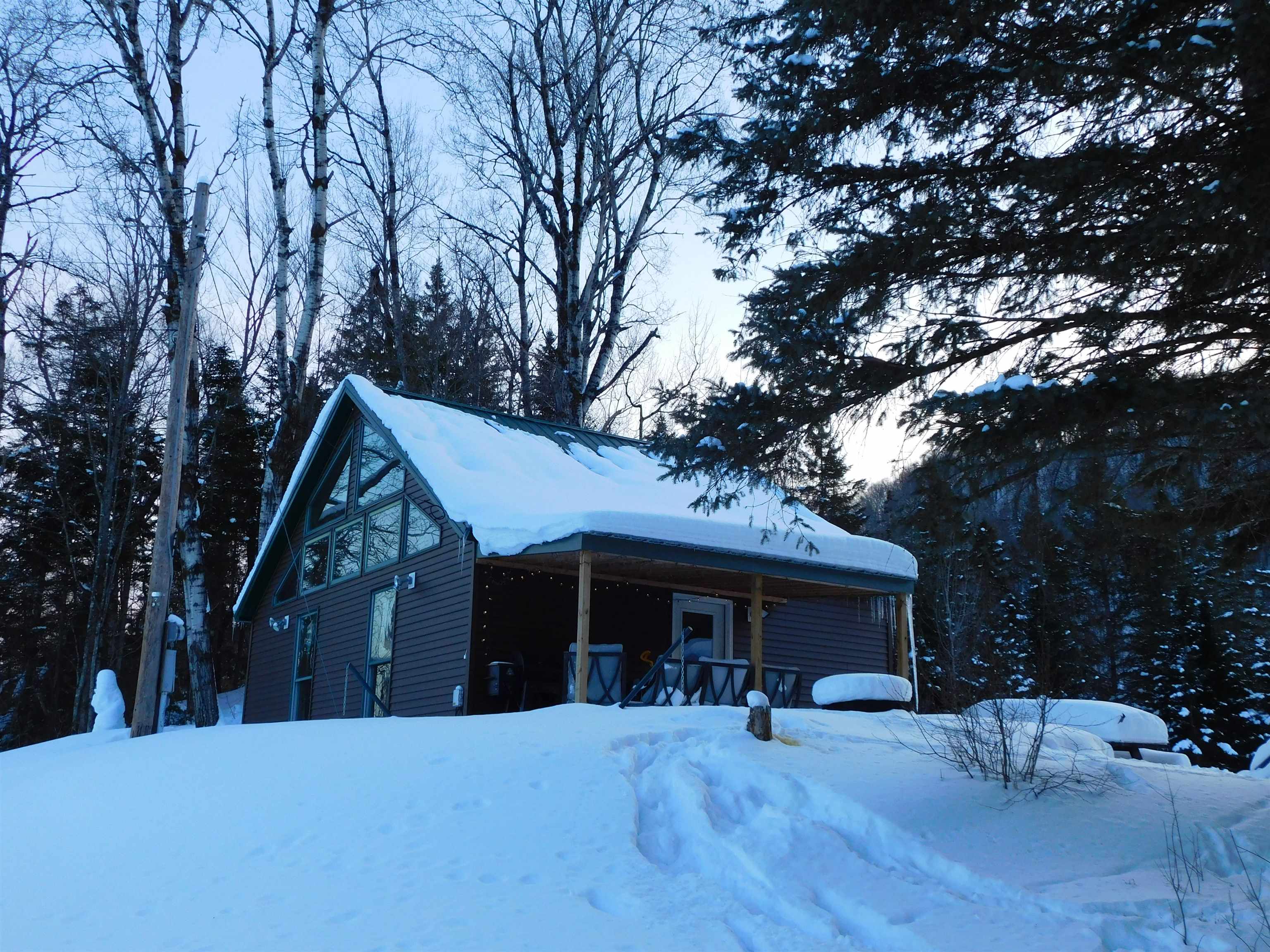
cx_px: 635
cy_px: 476
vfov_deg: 39.7
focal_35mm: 36
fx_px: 1321
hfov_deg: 51.4
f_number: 3.5
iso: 125
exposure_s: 1/200
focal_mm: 6.3
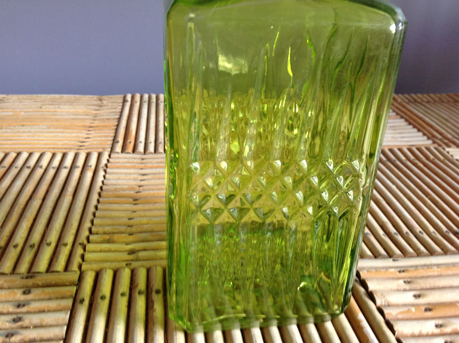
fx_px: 463
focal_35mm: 35
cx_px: 230
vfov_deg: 40.6
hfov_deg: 52.7
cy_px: 172
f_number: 2.4
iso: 100
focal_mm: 4.28
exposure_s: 1/15
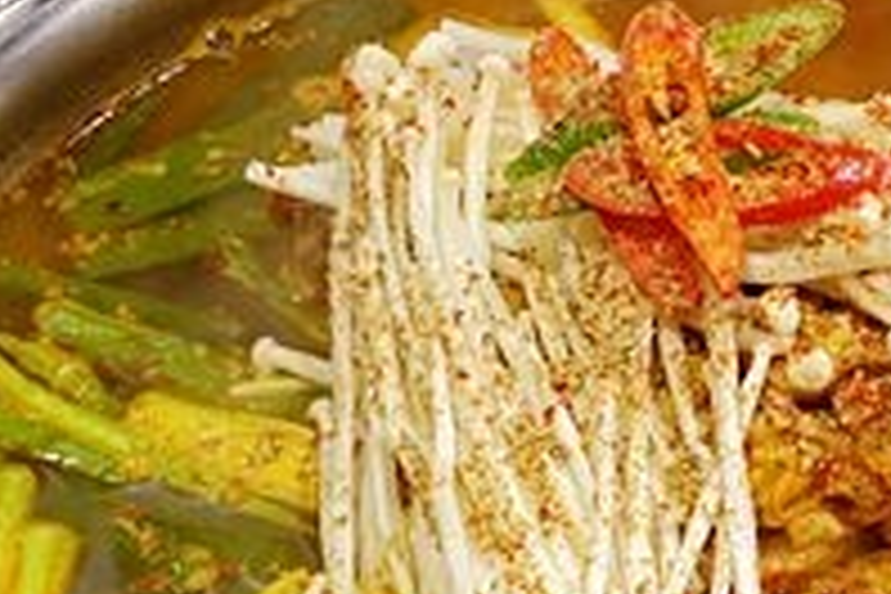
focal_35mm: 151
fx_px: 3737
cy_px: 628
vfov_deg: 9.0
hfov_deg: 13.5
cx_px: 698
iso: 800
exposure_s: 1/40
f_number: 4
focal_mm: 16.84
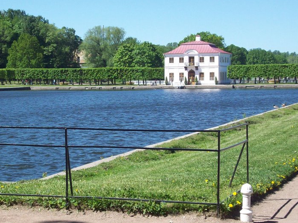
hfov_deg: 20.8
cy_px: 135
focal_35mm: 94
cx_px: 123
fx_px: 809
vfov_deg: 15.7
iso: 80
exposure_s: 1/209
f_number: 7.6
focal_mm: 10.7
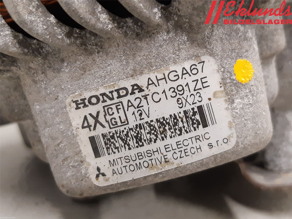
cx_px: 146
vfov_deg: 53.1
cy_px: 110
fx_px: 219
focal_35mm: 26
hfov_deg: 67.3
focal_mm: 3.93
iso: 200
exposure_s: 1/25
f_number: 1.7
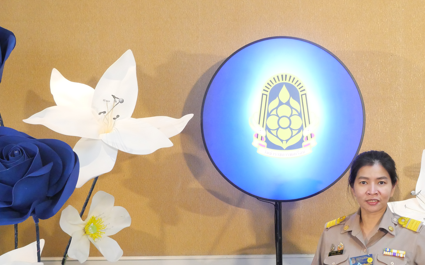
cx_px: 282
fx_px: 753
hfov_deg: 31.3
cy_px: 182
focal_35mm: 65
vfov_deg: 19.9
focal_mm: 23
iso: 3200
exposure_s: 1/60
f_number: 7.1
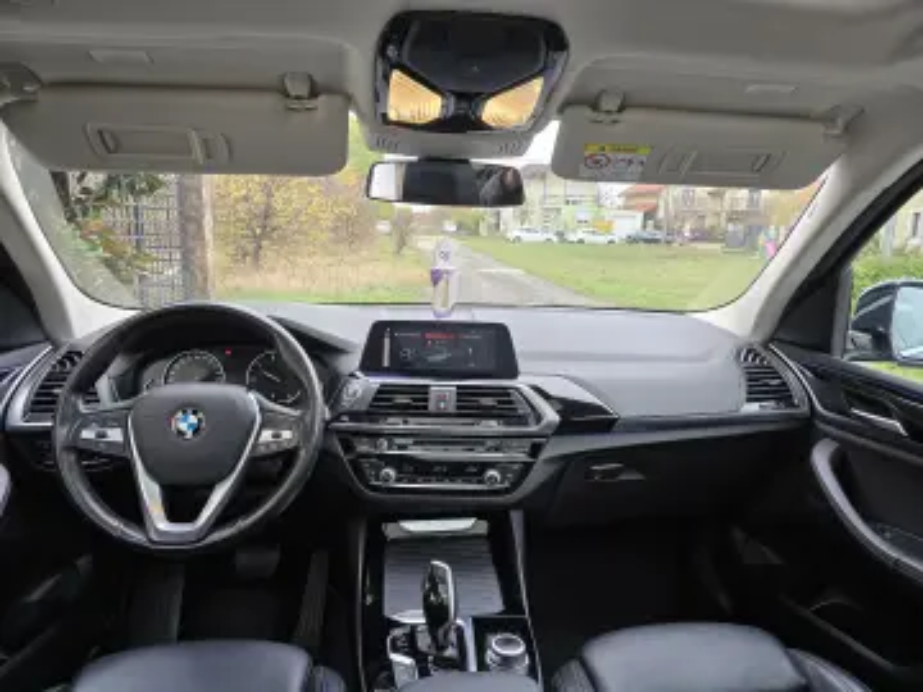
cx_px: 462
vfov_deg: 58.9
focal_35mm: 23
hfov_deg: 73.9
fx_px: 613
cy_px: 346
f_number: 1.7
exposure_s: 1/61
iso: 50
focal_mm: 6.3
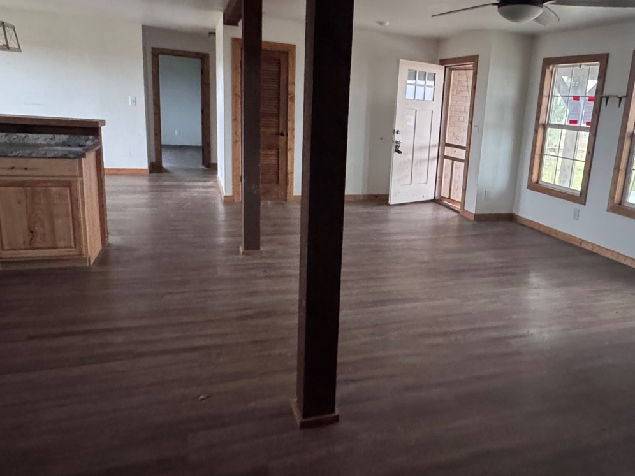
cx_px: 407
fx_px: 495
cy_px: 215
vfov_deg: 51.3
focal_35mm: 27
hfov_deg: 64.1
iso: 1250
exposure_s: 1/48
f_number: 2.2
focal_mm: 2.22
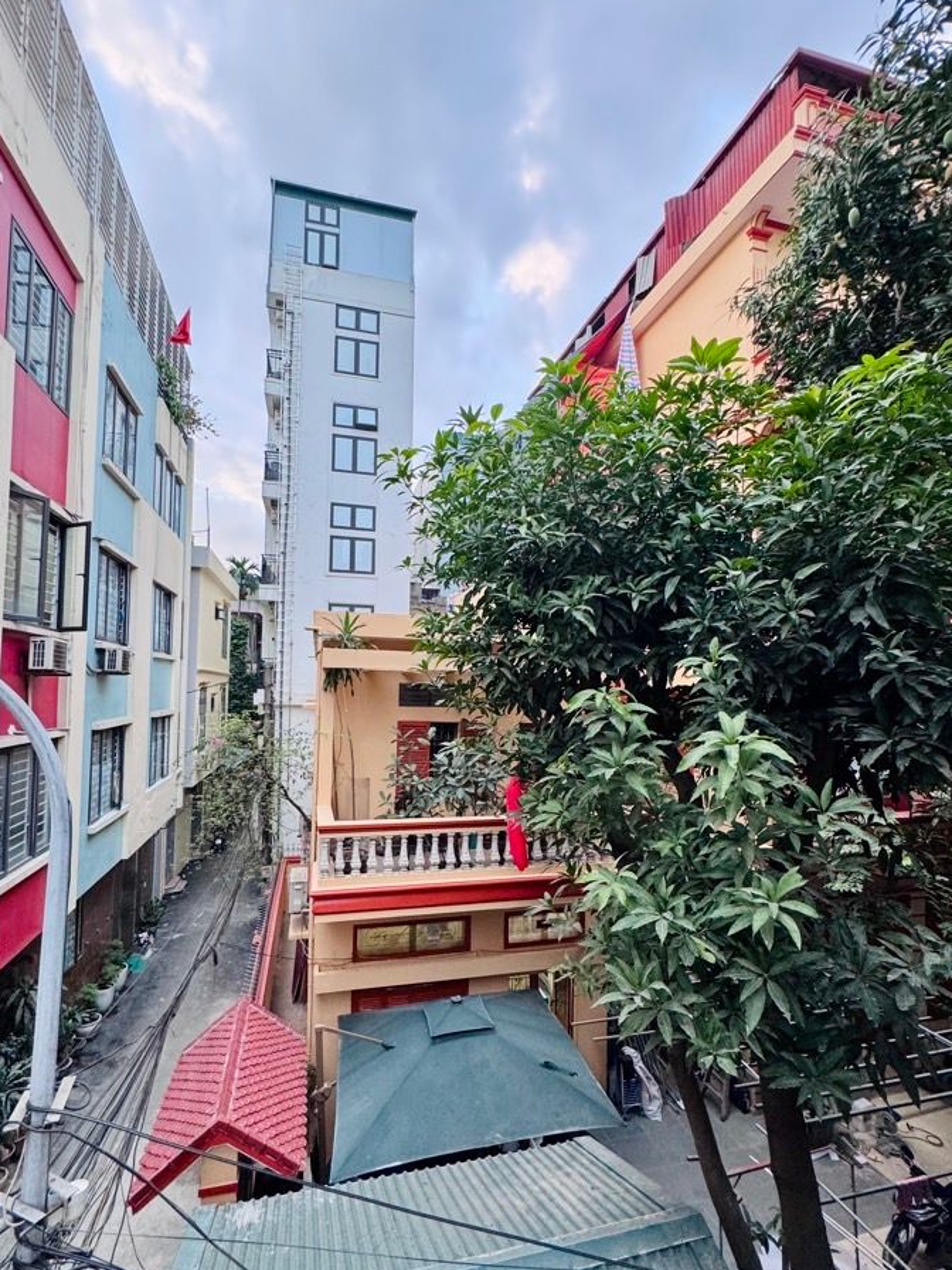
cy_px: 666
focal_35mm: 16
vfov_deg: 94.4
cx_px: 465
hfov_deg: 78.1
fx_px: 587
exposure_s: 1/100
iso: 200
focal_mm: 2.22
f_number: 2.2
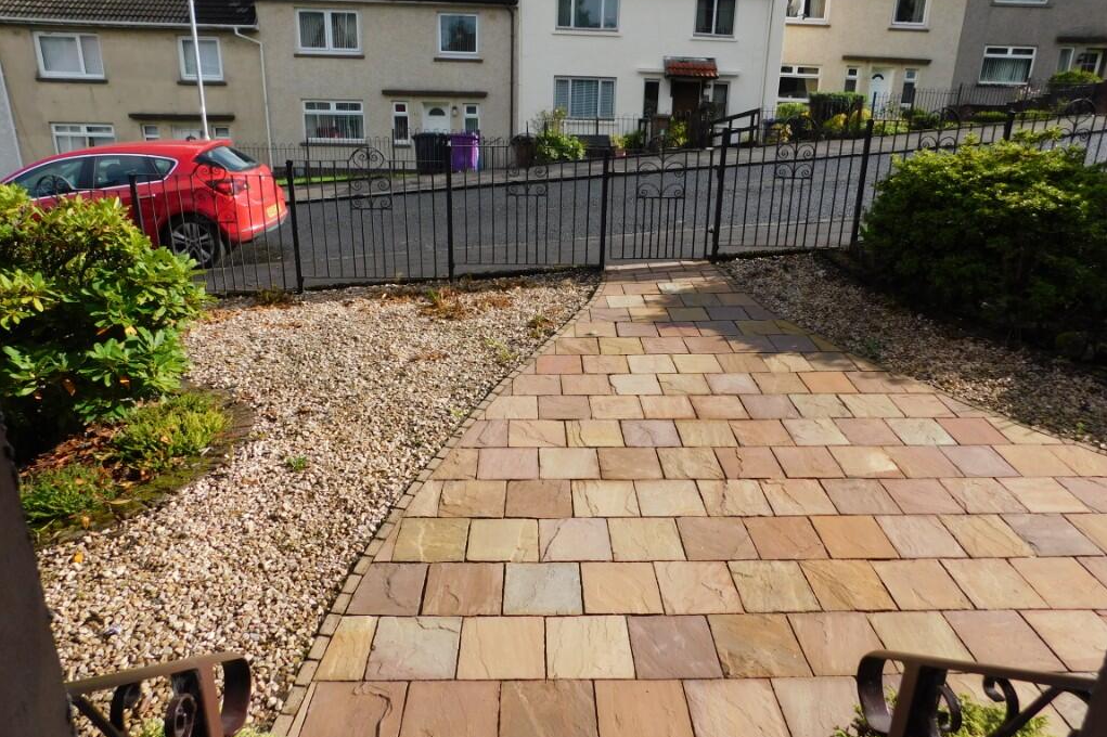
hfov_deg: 73.8
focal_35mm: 24
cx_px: 554
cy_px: 354
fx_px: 738
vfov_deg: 53.1
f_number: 3
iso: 125
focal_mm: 4
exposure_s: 1/1250
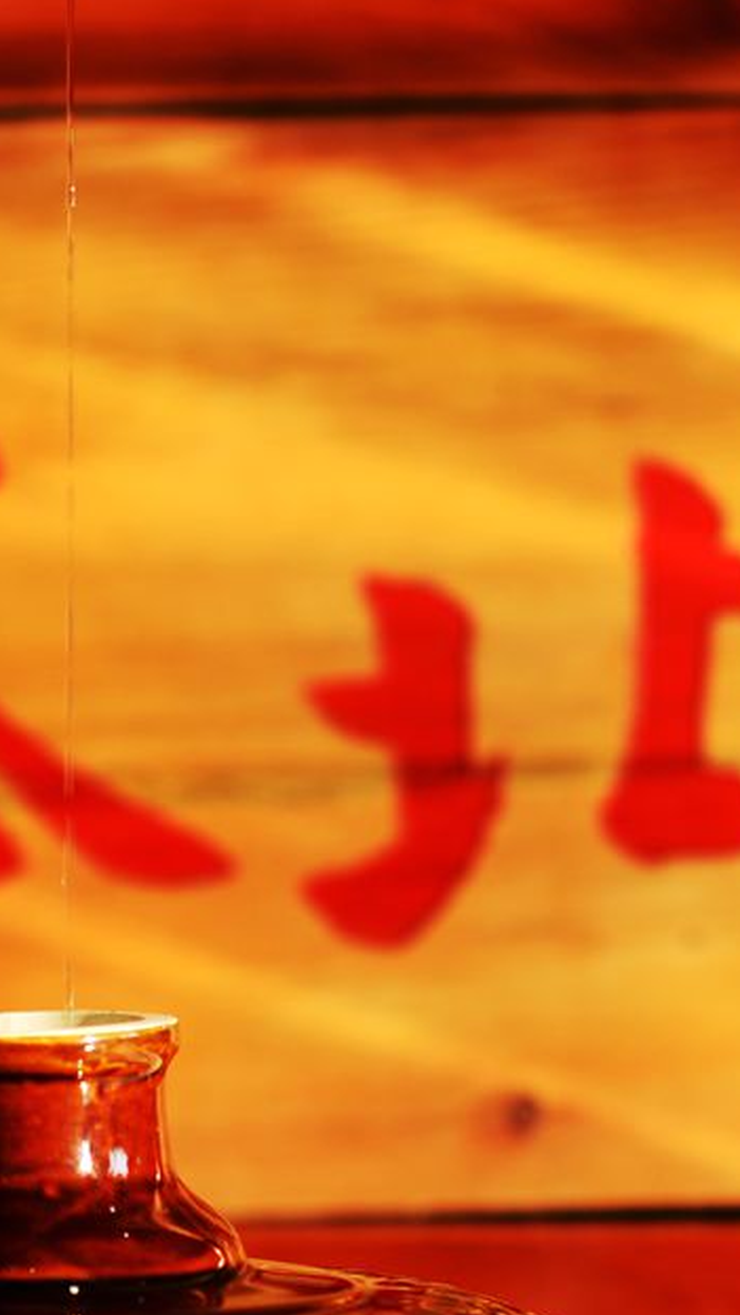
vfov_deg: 12.8
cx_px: 179
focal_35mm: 168
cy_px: 1013
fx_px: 5860
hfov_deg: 7.2
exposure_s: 1/250
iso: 100
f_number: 2.8
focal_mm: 50
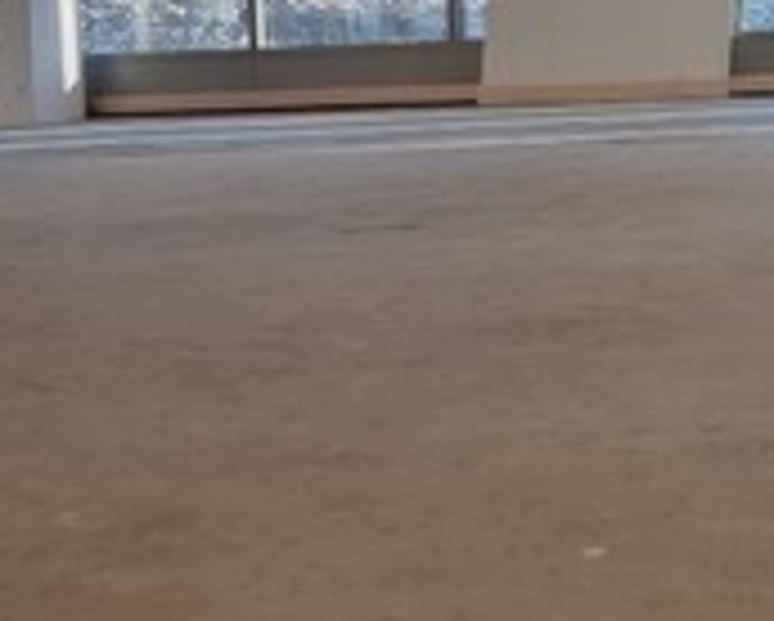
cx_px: 810
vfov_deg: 22.0
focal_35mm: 68
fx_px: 1559
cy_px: 65
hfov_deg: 26.1
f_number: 1.8
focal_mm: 6.7
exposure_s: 1/100
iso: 50
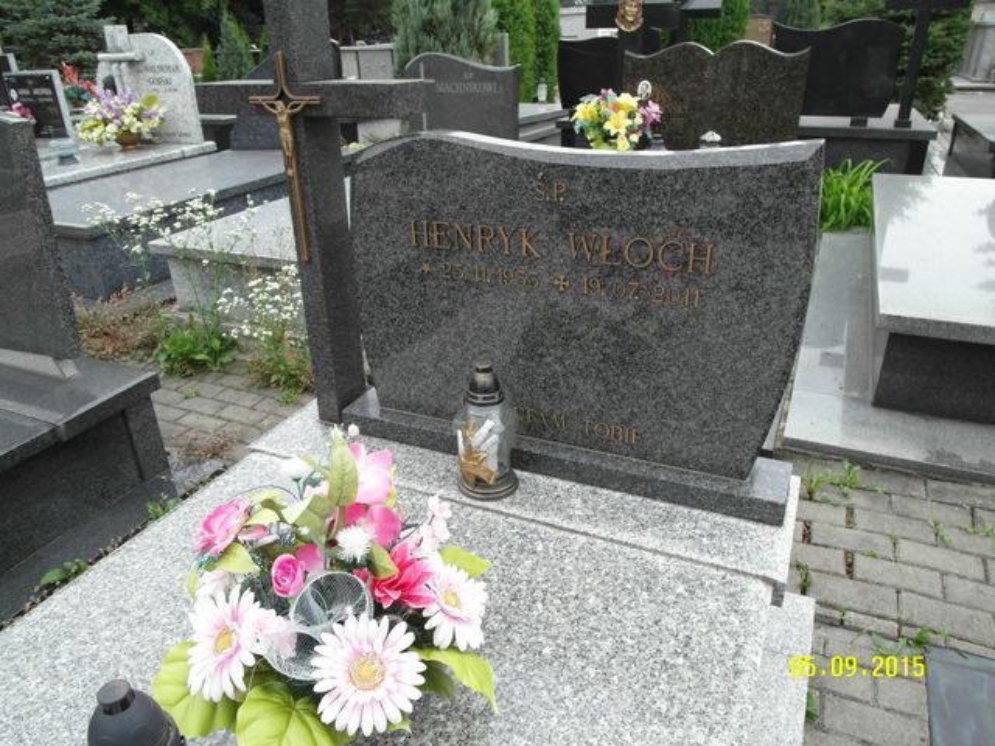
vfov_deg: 56.8
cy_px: 373
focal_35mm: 24
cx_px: 498
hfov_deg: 71.6
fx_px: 690
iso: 100
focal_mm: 5.2
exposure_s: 1/90
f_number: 3.4
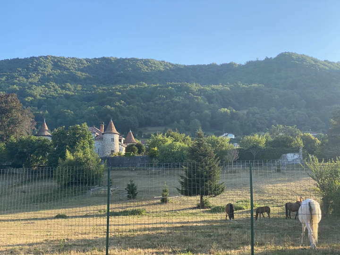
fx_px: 511
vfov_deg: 28.0
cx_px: 170
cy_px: 128
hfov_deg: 36.8
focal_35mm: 52
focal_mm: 6
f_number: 2
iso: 20
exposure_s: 1/727
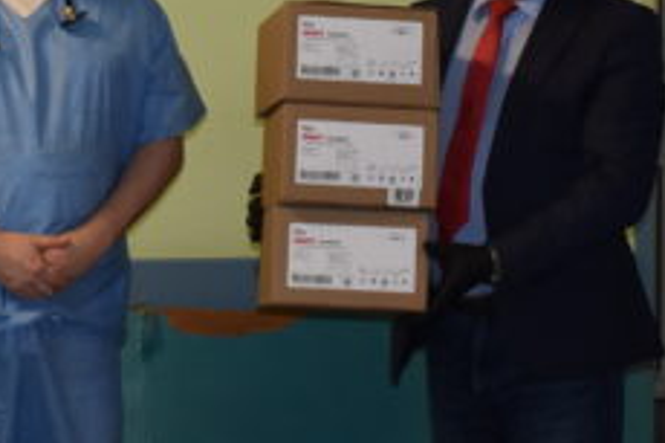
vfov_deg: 10.7
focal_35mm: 127
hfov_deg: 16.1
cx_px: 156
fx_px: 2344
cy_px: -9
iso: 720
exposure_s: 1/60
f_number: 4.2
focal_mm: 28
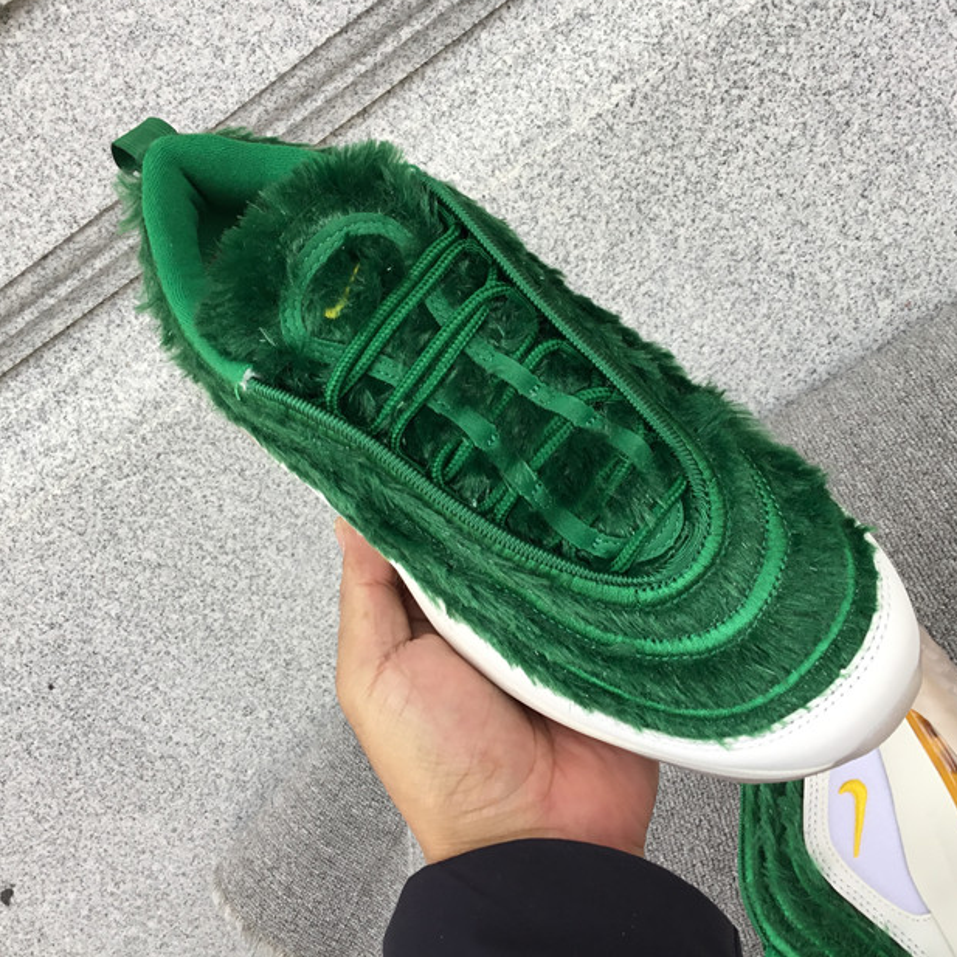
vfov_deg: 41.8
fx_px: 1251
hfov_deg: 41.8
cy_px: 438
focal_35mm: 40
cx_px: 510
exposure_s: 1/50
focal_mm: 3.3
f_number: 2.4
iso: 25
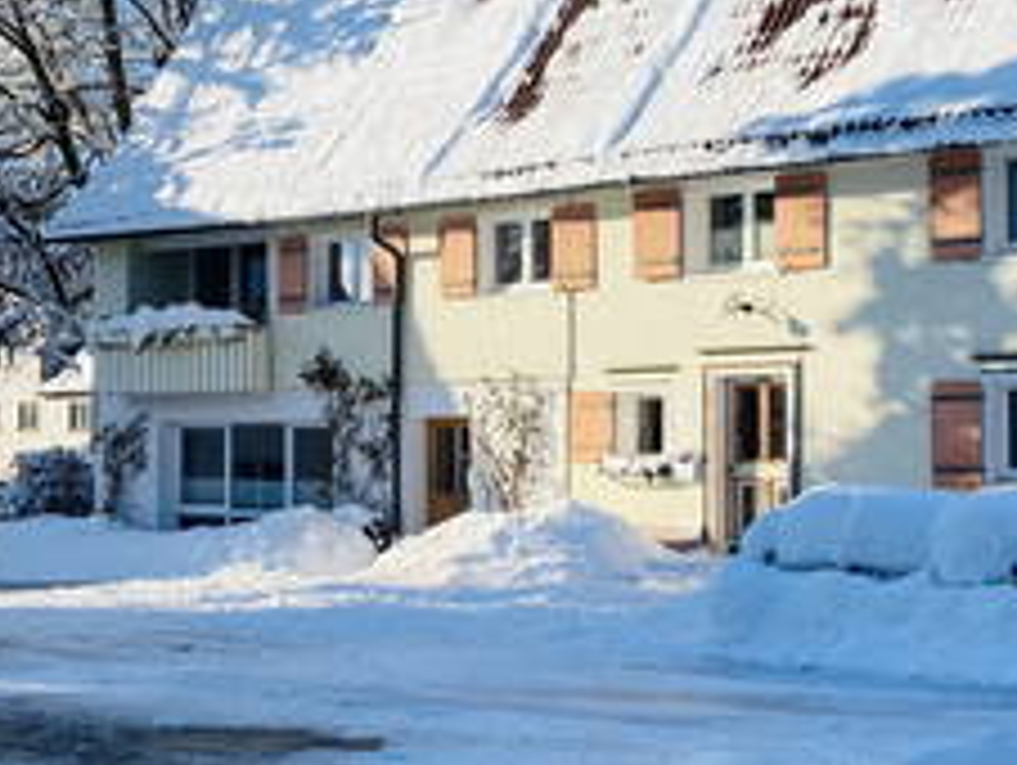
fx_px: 1353
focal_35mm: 46
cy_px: 94
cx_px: 225
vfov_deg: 30.4
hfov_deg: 39.8
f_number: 1.8
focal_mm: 4.25
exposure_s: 1/2625
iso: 32
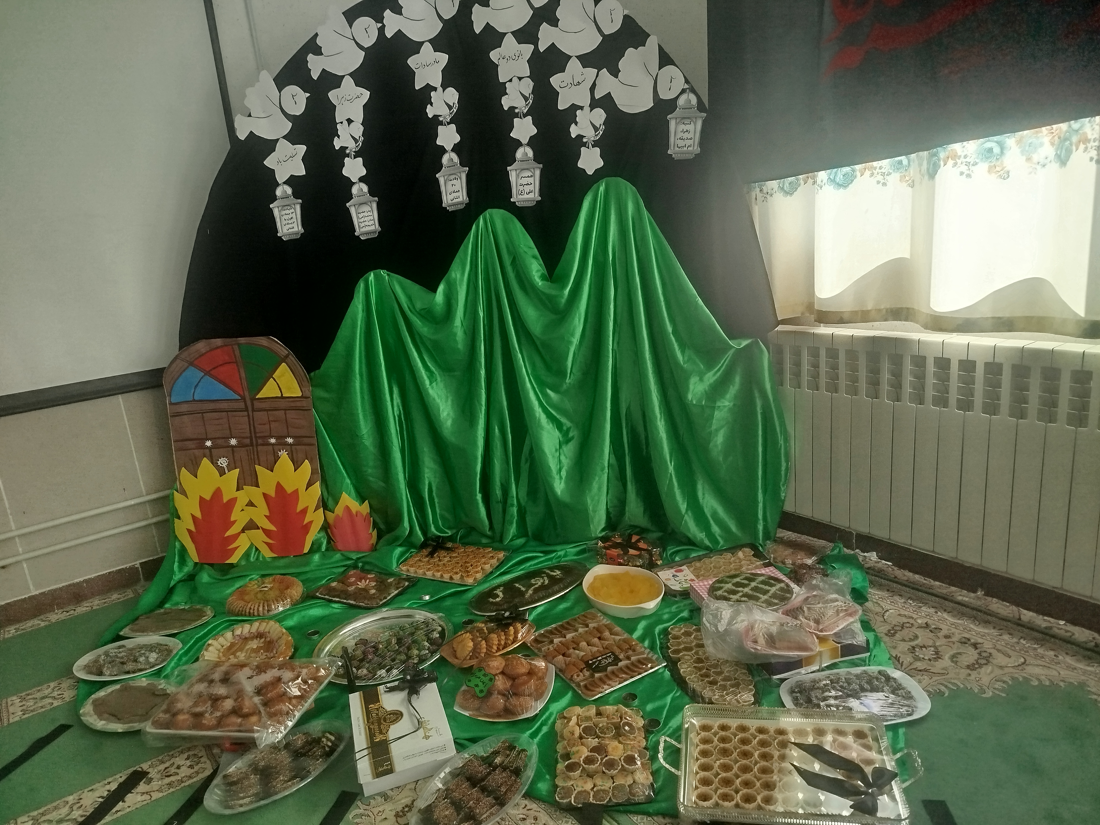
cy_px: 412
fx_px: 763
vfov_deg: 56.8
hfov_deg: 71.6
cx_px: 550
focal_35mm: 24
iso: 50
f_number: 1.7
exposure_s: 1/60
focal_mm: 5.31
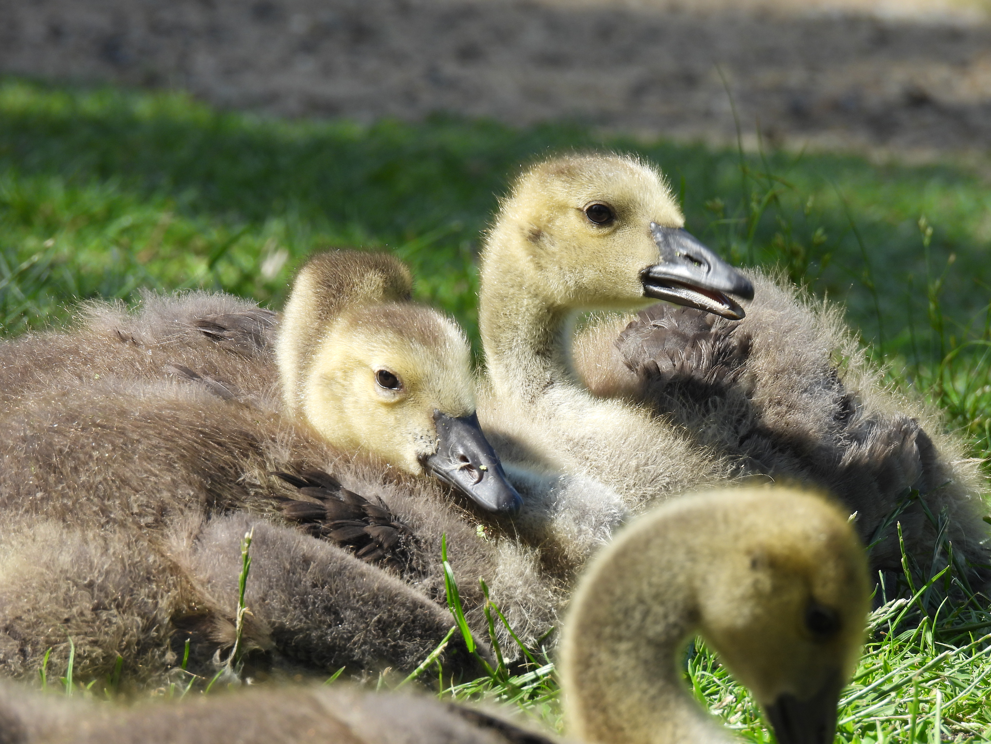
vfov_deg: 2.5
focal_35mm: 600
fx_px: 17177
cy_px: 372
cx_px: 496
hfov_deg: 3.3
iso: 110
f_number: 5
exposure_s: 1/250
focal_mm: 107
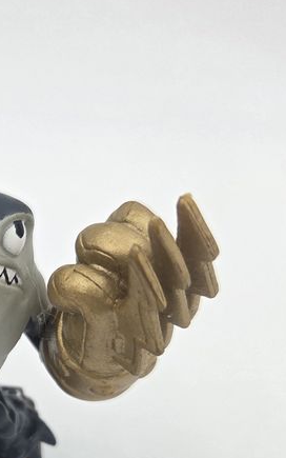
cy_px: 360
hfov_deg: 21.9
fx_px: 698
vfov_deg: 35.2
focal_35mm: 56
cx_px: -32
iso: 50
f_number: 1.8
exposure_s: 1/180
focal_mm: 5.4
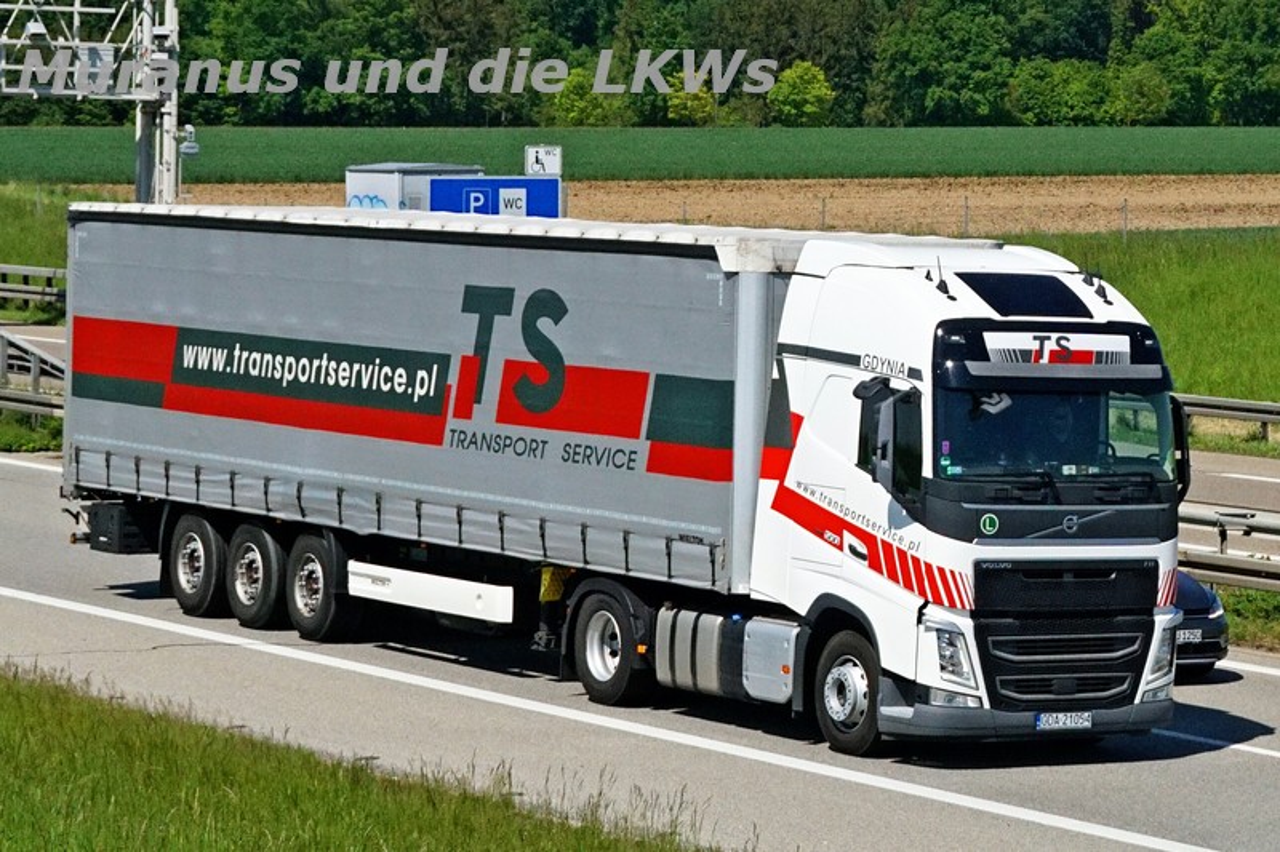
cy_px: 426
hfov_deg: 33.4
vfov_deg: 22.6
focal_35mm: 60
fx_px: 2133
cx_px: 640
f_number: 8
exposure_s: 1/2500
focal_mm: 40
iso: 800
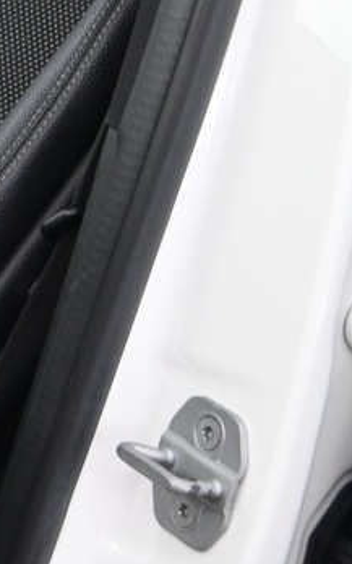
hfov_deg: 9.7
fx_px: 1753
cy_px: 159
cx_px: -589
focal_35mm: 114
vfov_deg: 18.2
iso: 1600
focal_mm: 16
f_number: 3.5
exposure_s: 1/20
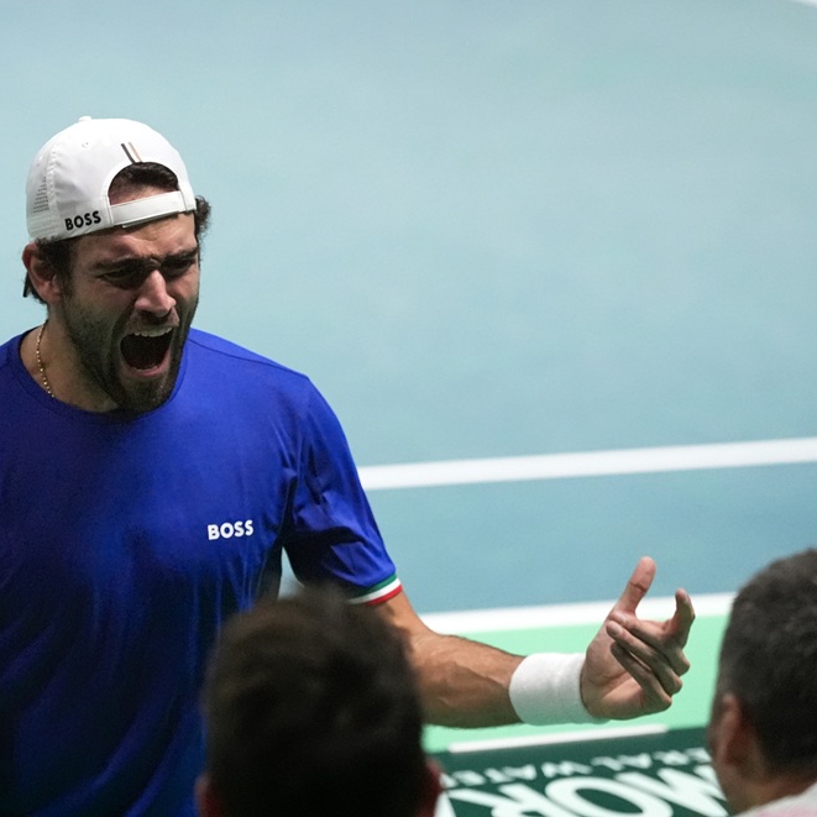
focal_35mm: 180
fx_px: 4806
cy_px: 407
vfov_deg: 9.7
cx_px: 235
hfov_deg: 9.7
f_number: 3.2
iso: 6400
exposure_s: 1/3200
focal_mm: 140
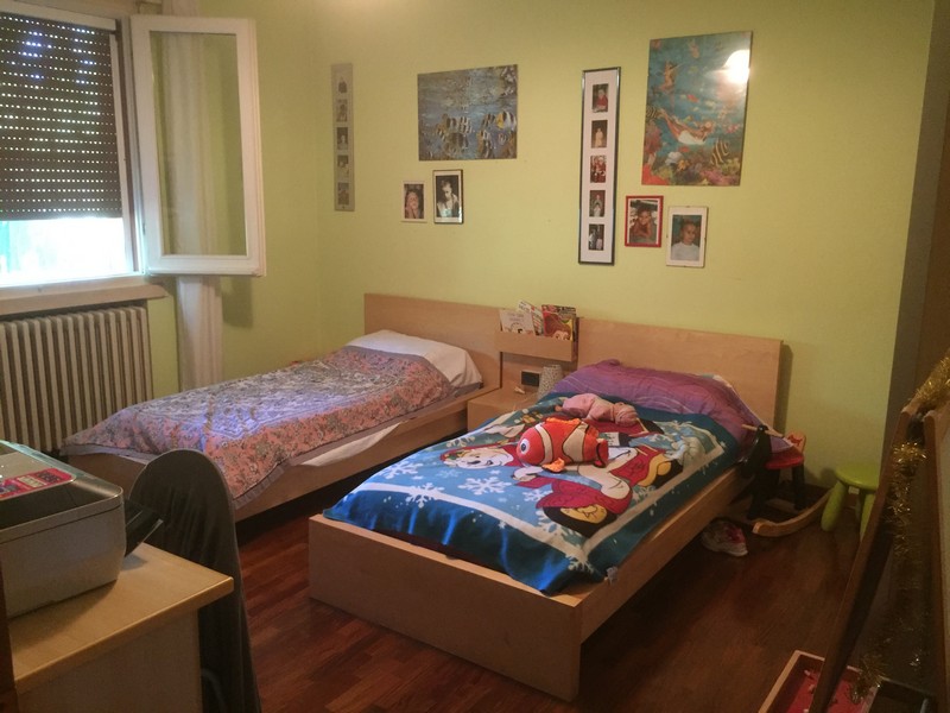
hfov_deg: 61.7
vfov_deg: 48.2
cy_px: 356
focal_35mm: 29
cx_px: 475
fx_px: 796
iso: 320
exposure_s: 1/17
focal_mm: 4.15
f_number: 2.2
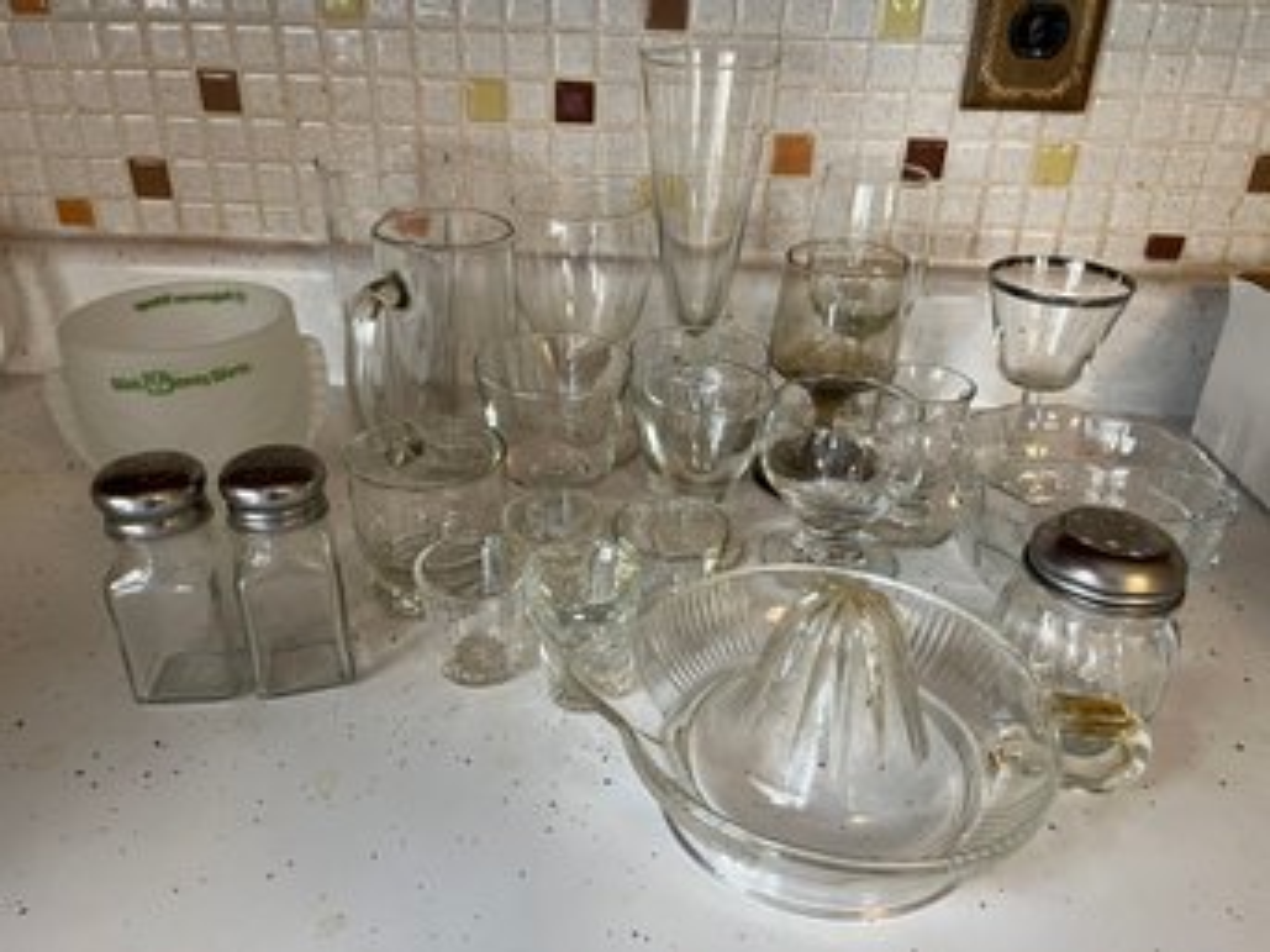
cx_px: 635
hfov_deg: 67.3
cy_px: 476
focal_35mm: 26
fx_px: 954
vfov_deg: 53.0
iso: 160
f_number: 1.6
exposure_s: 1/60
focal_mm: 5.1
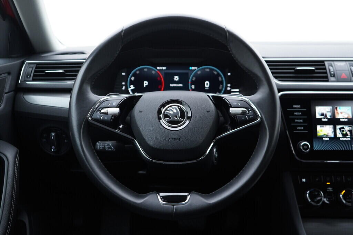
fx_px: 353
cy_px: 118
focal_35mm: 36
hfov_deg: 53.1
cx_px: 176
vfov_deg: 36.9
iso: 250
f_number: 2.8
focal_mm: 24
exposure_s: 1/40
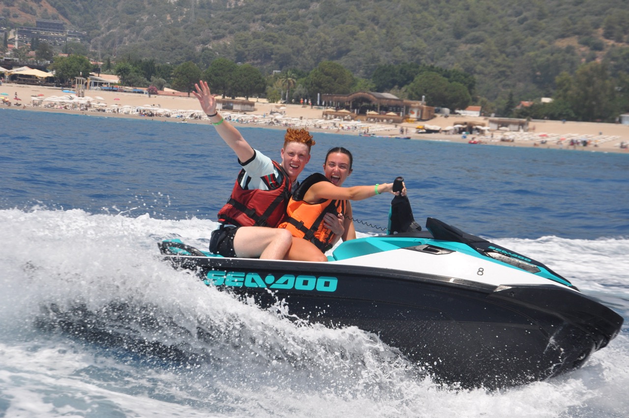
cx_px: 314
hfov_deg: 17.1
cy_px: 209
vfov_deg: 11.4
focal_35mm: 120
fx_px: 2094
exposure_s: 1/1250
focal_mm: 80
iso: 400
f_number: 9
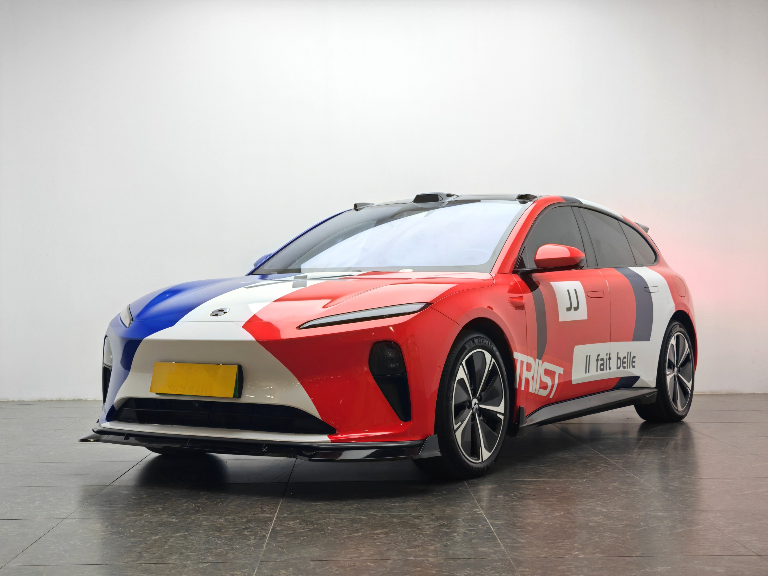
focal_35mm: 56
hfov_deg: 34.3
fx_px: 1242
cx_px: 384
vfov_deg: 26.1
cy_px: 288
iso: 50
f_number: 1.6
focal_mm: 7.62
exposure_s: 1/100
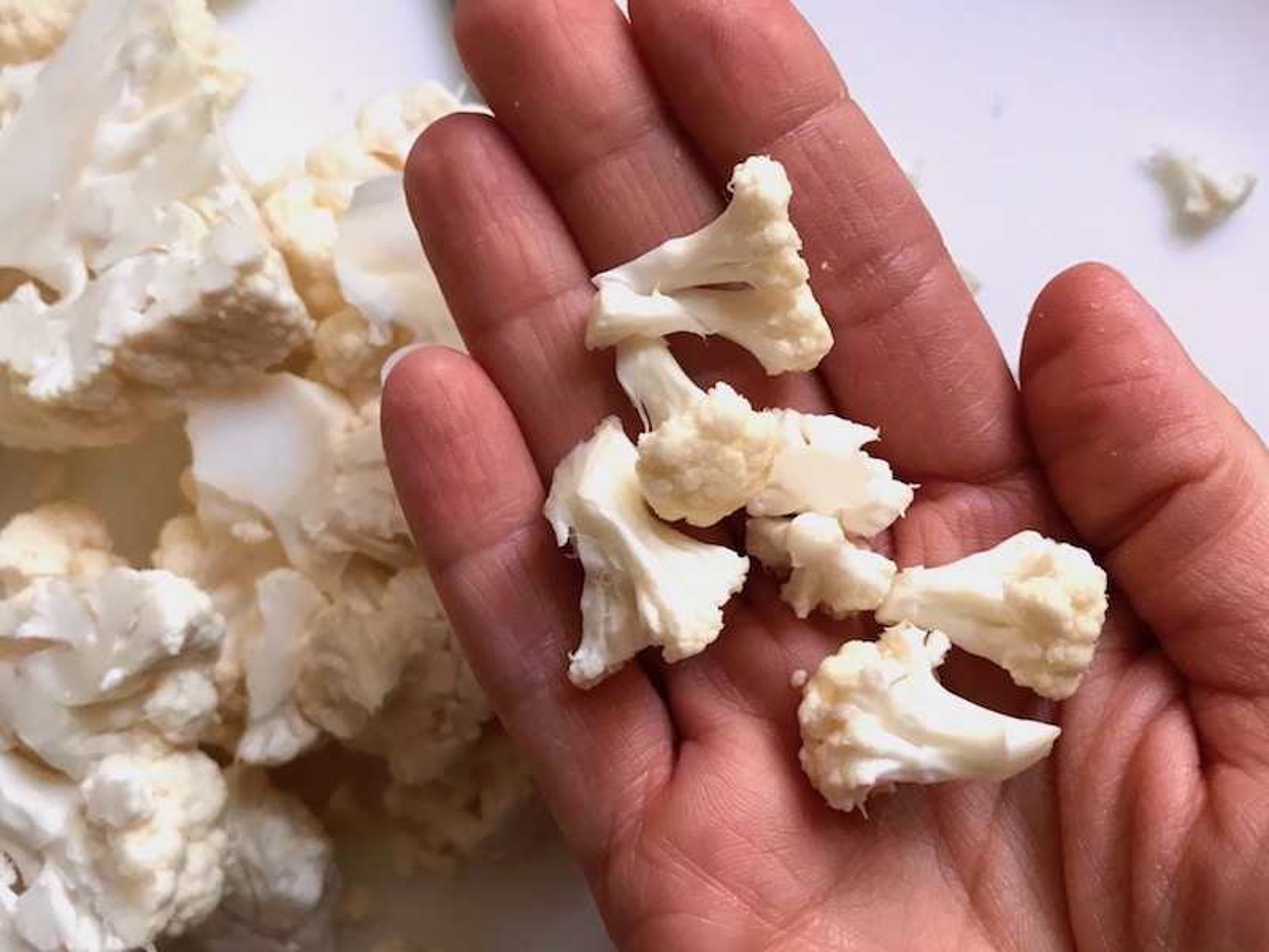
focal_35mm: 28
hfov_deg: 63.4
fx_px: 1026
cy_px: 476
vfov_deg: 49.7
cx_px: 634
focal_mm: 3.99
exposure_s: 1/20
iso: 40
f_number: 1.8
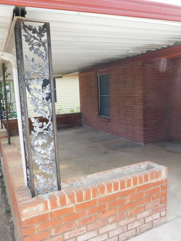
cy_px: 120
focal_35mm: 31
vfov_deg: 58.4
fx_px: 216
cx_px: 114
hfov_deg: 45.0
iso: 125
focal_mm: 4
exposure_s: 1/400
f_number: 3
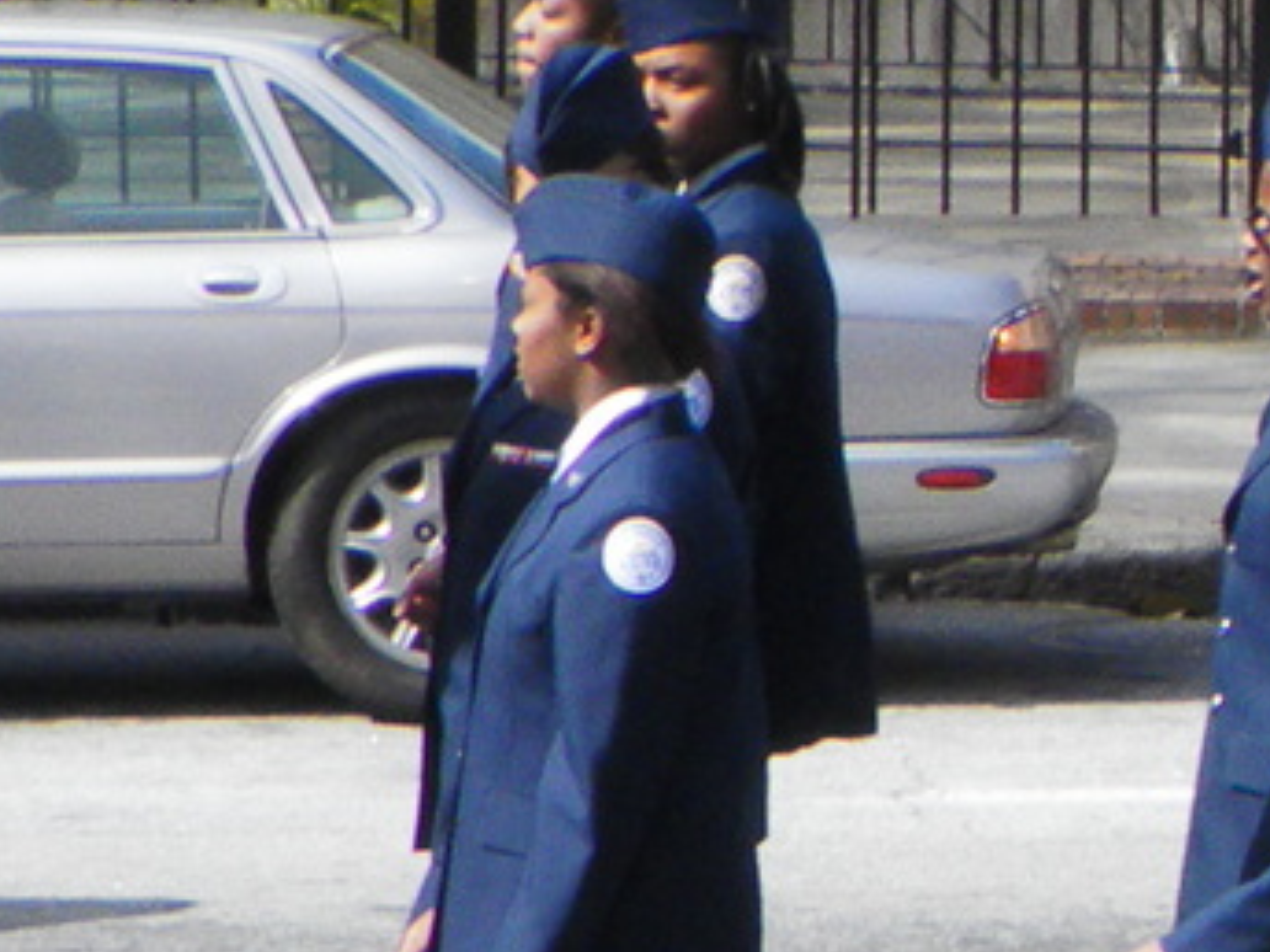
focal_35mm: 240
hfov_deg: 8.0
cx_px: 2274
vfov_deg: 6.2
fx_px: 8805
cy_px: 972
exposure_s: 1/250
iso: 80
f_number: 4.5
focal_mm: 5.9
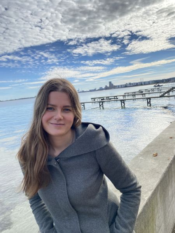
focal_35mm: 26
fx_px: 175
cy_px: 116
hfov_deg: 53.1
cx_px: 88
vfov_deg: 67.3
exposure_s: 1/2513
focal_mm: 4.25
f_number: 1.8
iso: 32
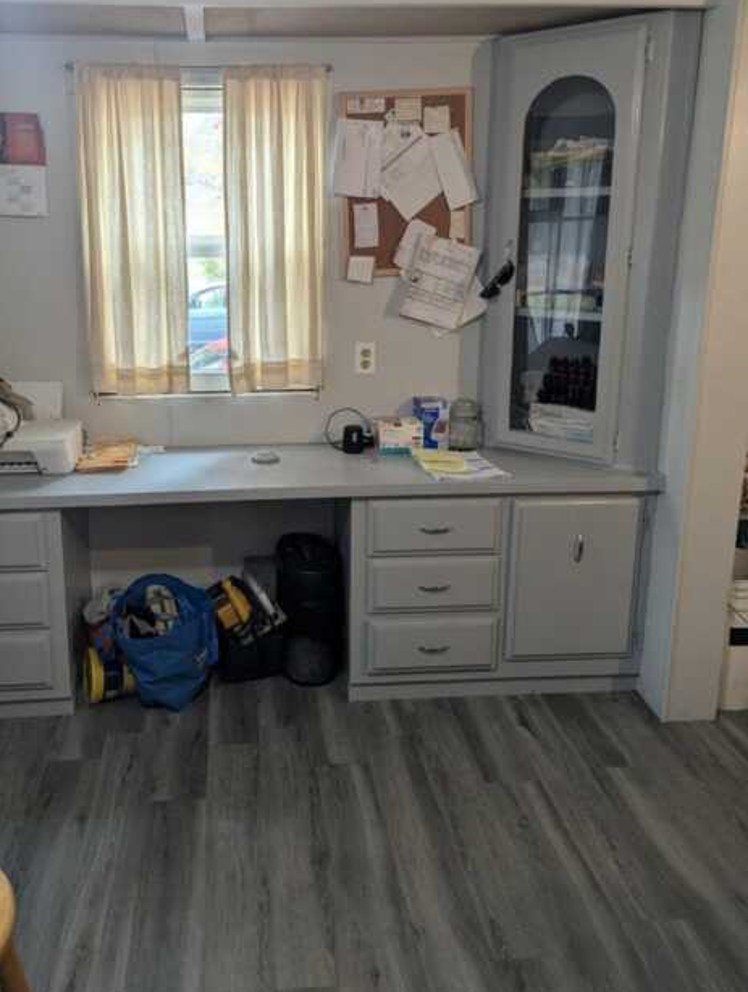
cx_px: 285
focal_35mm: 30
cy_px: 431
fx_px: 861
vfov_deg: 59.7
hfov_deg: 46.6
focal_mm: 6.81
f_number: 1.85
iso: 149
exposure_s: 1/60
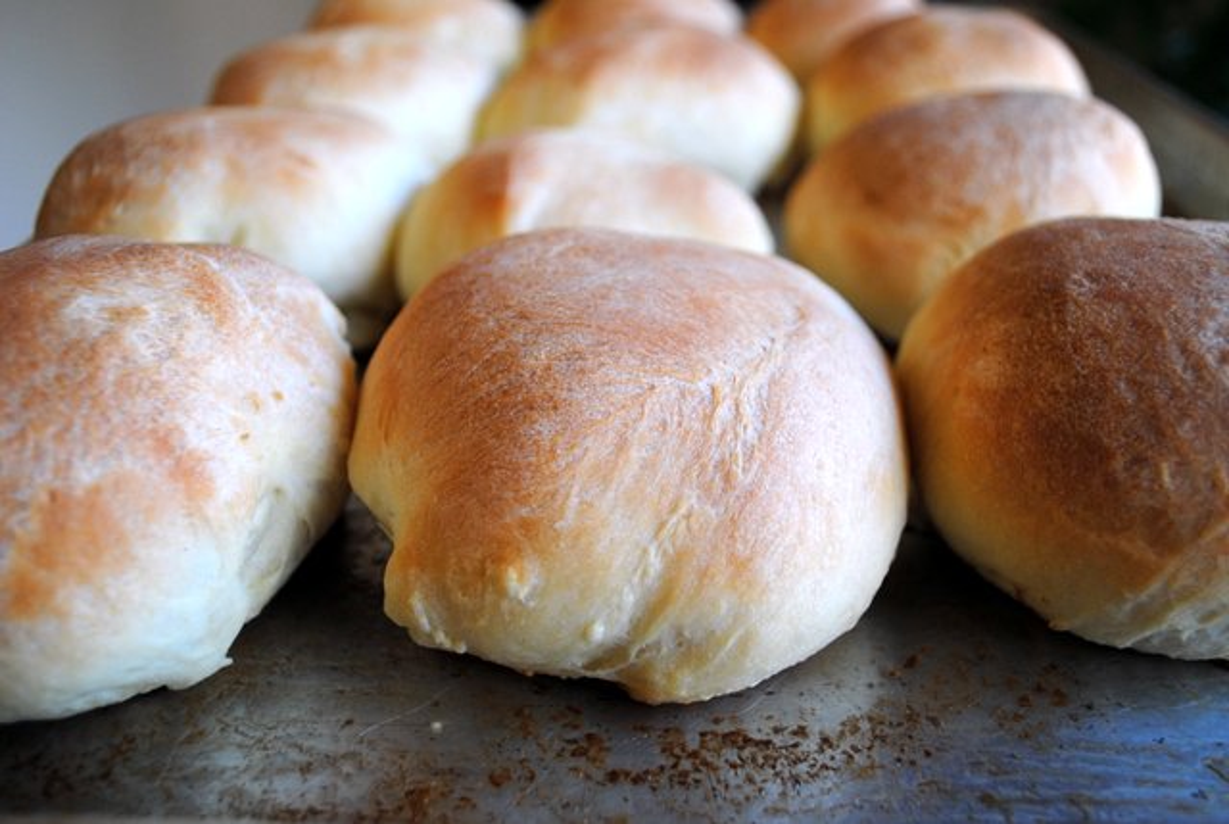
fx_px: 1128
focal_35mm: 33
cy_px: 412
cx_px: 614
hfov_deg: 57.1
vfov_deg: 40.1
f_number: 4
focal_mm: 22
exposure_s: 1/30
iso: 200
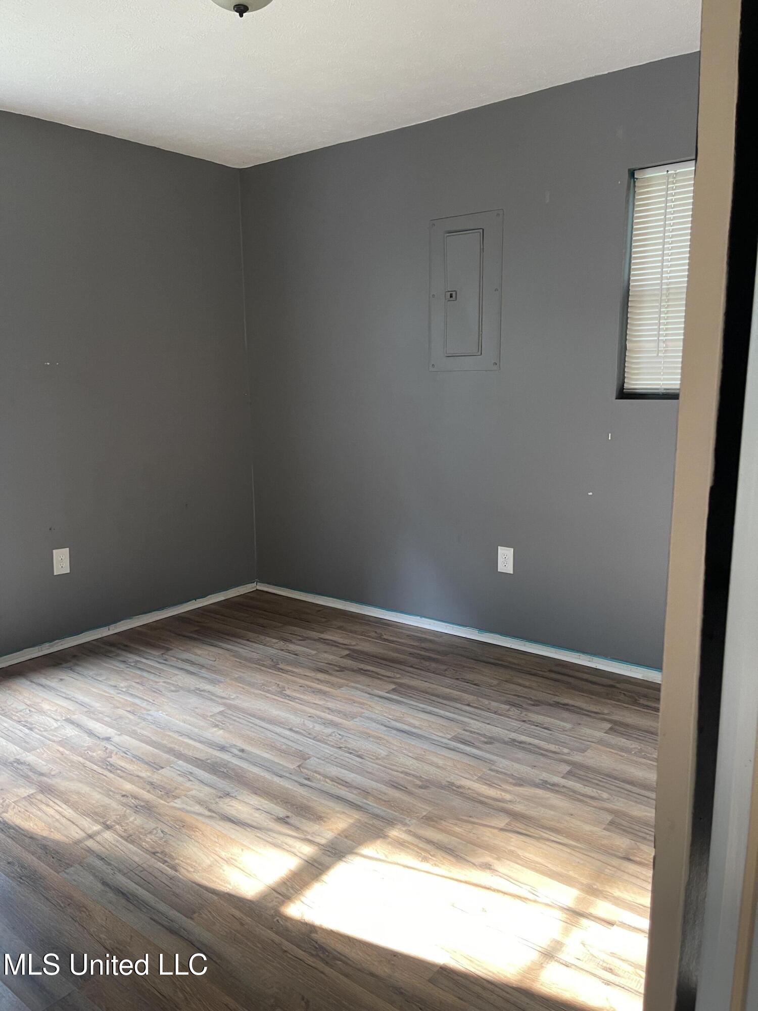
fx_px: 730
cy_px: 506
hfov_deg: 54.9
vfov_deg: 69.4
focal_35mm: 25
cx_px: 379
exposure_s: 1/62
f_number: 1.6
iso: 125
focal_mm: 5.1
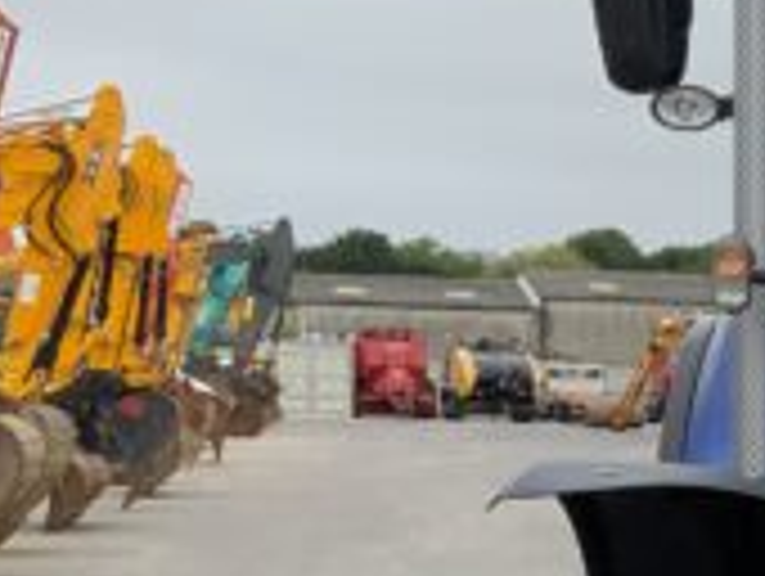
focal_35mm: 109
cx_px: 1346
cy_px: 513
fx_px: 2412
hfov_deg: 15.6
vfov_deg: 13.5
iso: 16
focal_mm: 3
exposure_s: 1/1377
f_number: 1.8
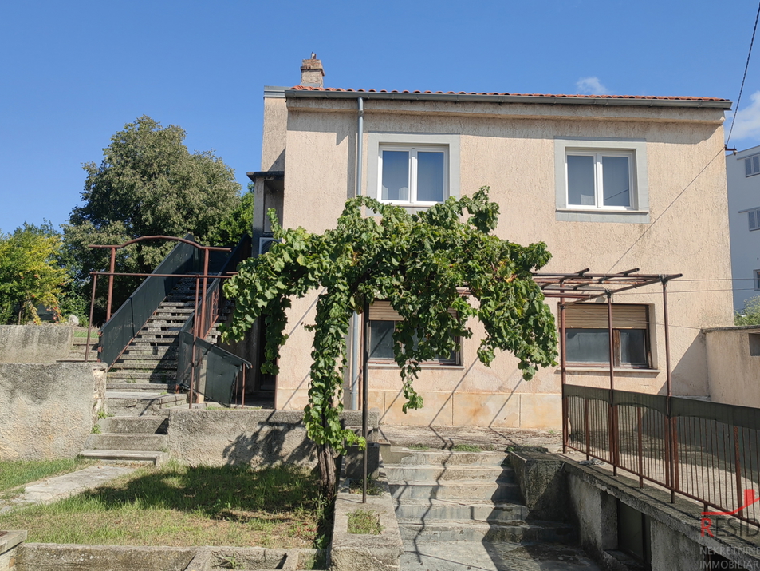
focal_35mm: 34
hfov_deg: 53.9
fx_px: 747
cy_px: 228
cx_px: 385
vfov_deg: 41.6
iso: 50
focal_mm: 5.54
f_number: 1.8
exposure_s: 1/3067
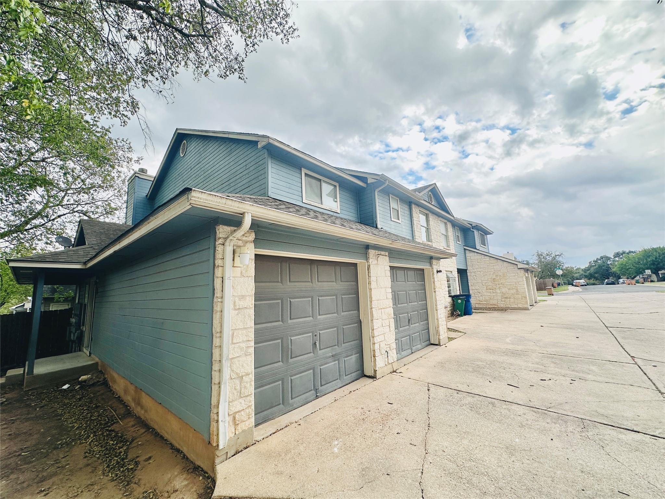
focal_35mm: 14
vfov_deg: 85.7
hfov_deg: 102.1
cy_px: 250
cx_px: 332
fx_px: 269
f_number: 2.2
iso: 40
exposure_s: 1/154
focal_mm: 2.22
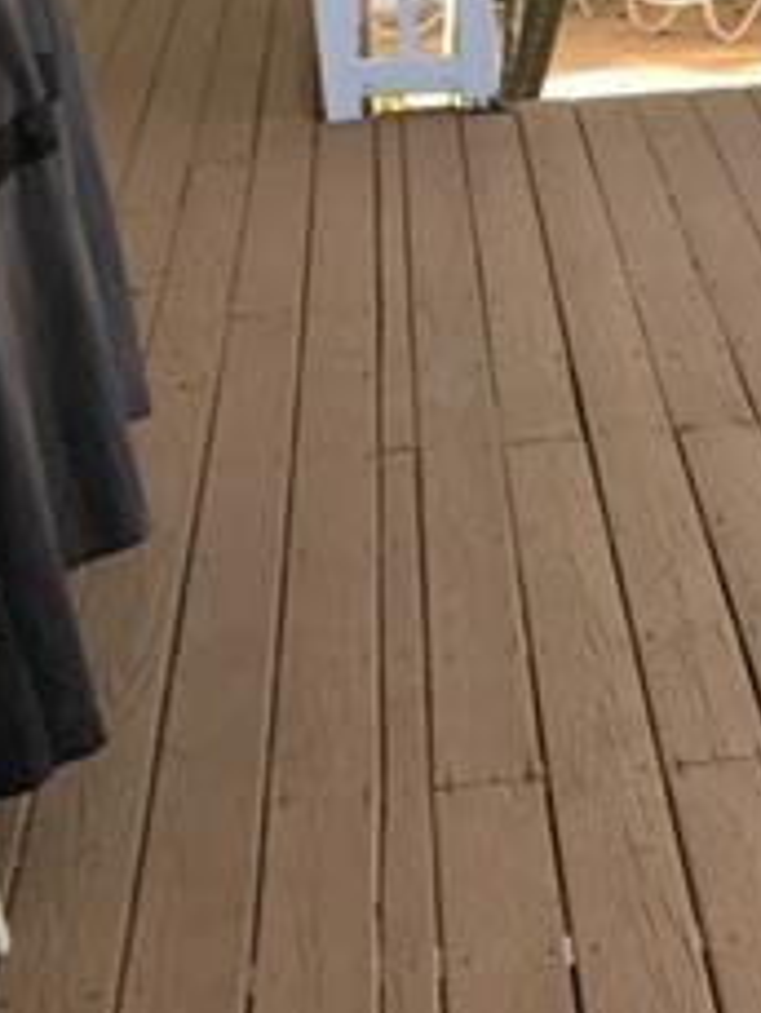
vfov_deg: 20.8
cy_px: 336
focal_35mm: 94
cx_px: 646
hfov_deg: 15.6
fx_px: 2753
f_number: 1.8
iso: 20
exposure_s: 1/178
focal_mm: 3.99
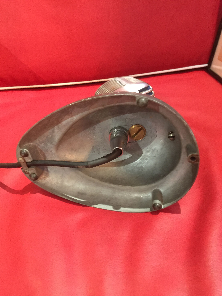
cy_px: 148
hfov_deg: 48.2
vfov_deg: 61.7
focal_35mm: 29
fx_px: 248
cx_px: 111
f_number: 2.2
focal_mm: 4.15
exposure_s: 1/10
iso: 125
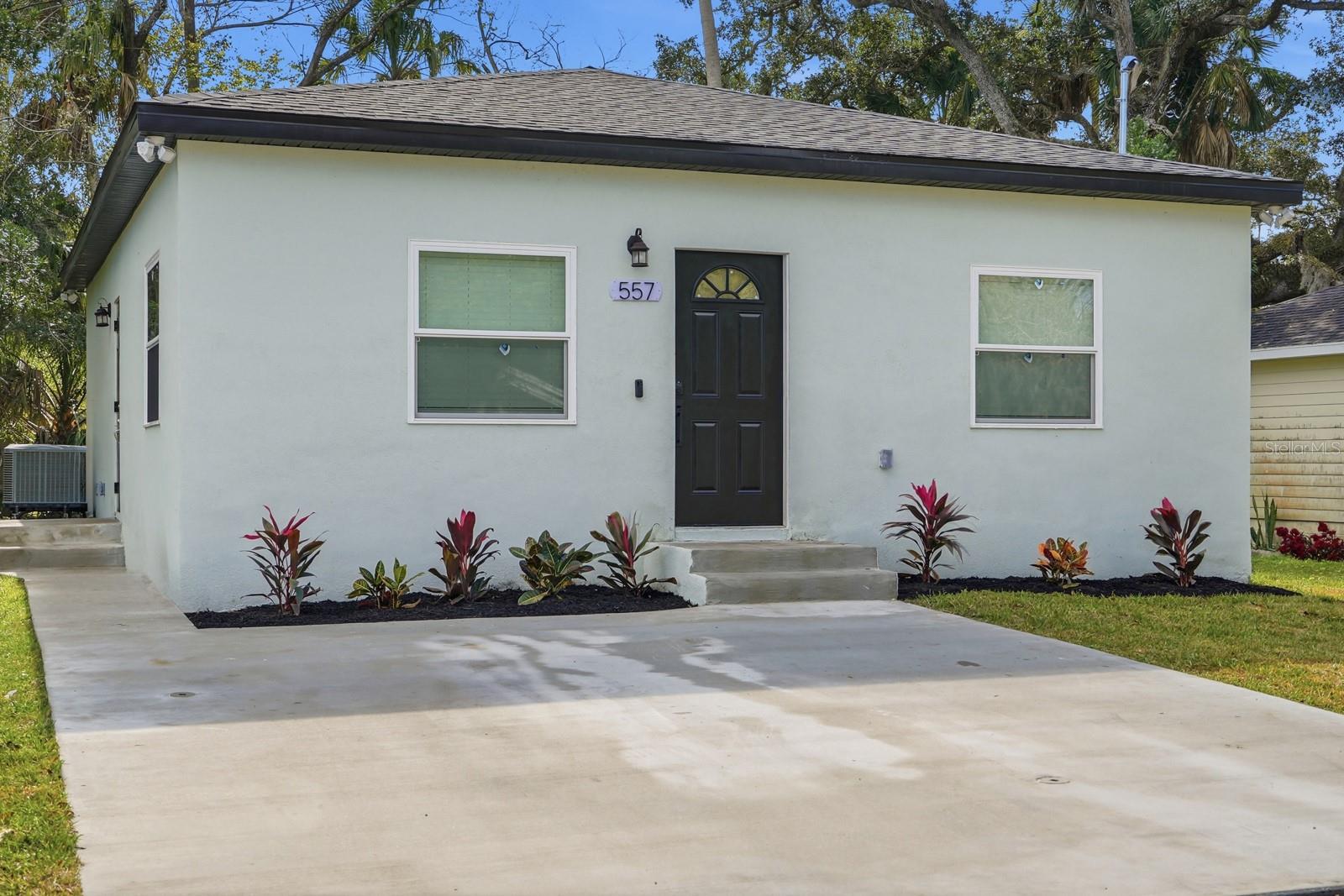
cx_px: 672
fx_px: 1717
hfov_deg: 42.7
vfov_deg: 29.2
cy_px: 448
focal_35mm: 46
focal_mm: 31
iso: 160
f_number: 4
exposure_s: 1/8000
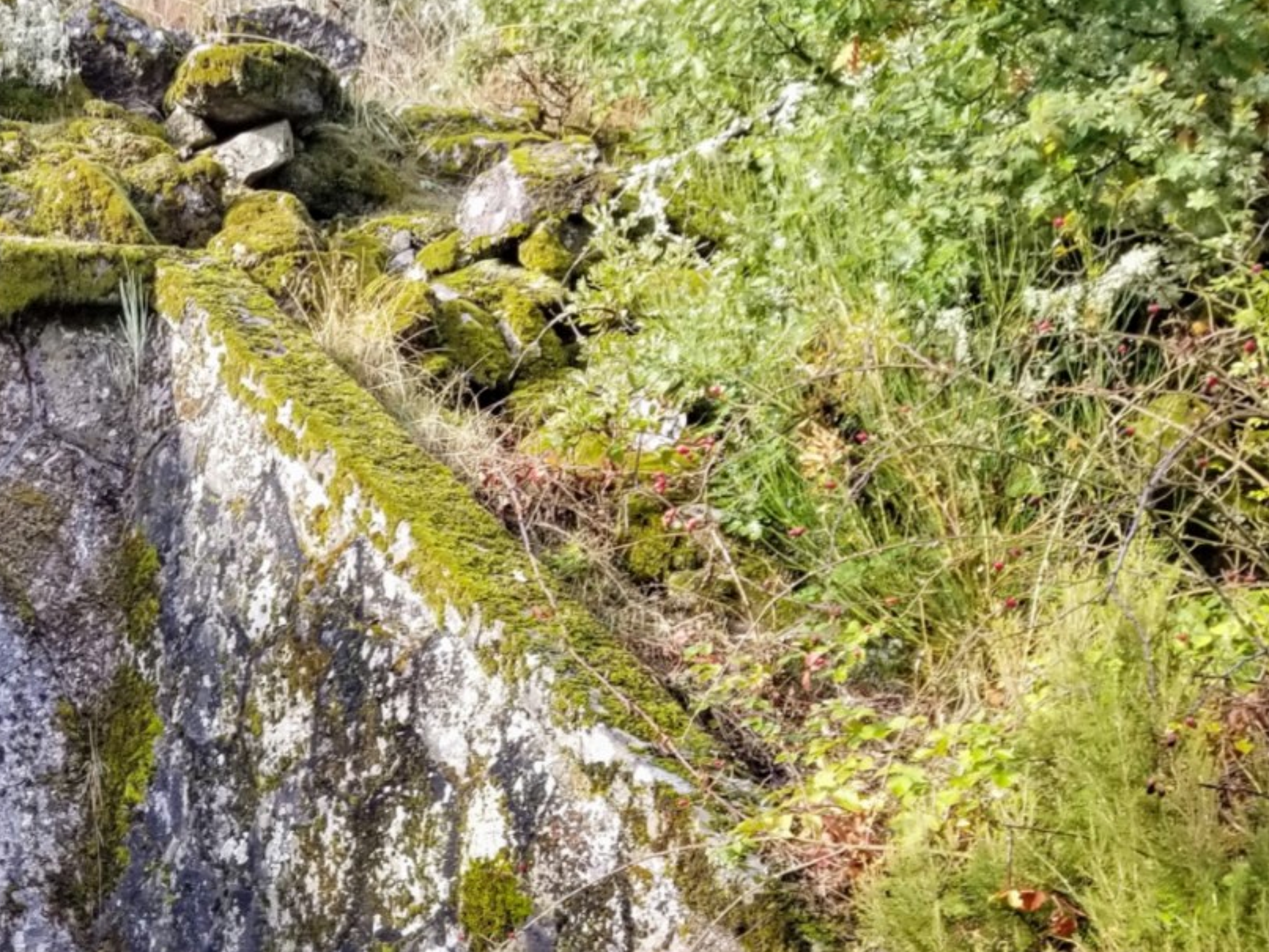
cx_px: -293
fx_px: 2384
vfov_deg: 22.2
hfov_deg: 26.2
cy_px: 821
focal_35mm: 65
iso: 50
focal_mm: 4.3
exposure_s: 1/255
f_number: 1.7
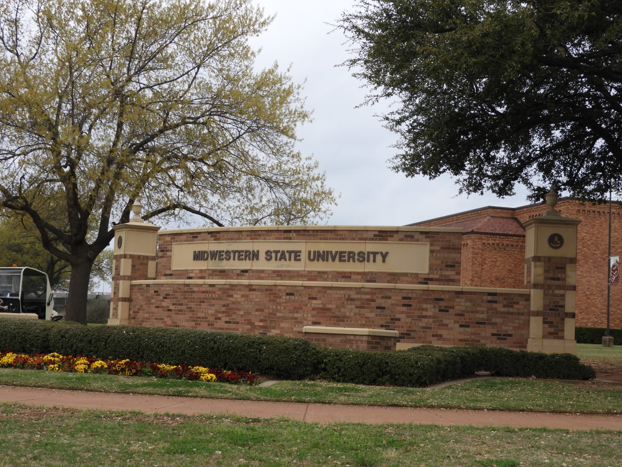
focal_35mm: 60
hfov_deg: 32.2
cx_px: 311
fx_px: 1078
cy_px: 234
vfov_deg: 24.4
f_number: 4.2
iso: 100
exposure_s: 1/640
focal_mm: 10.7
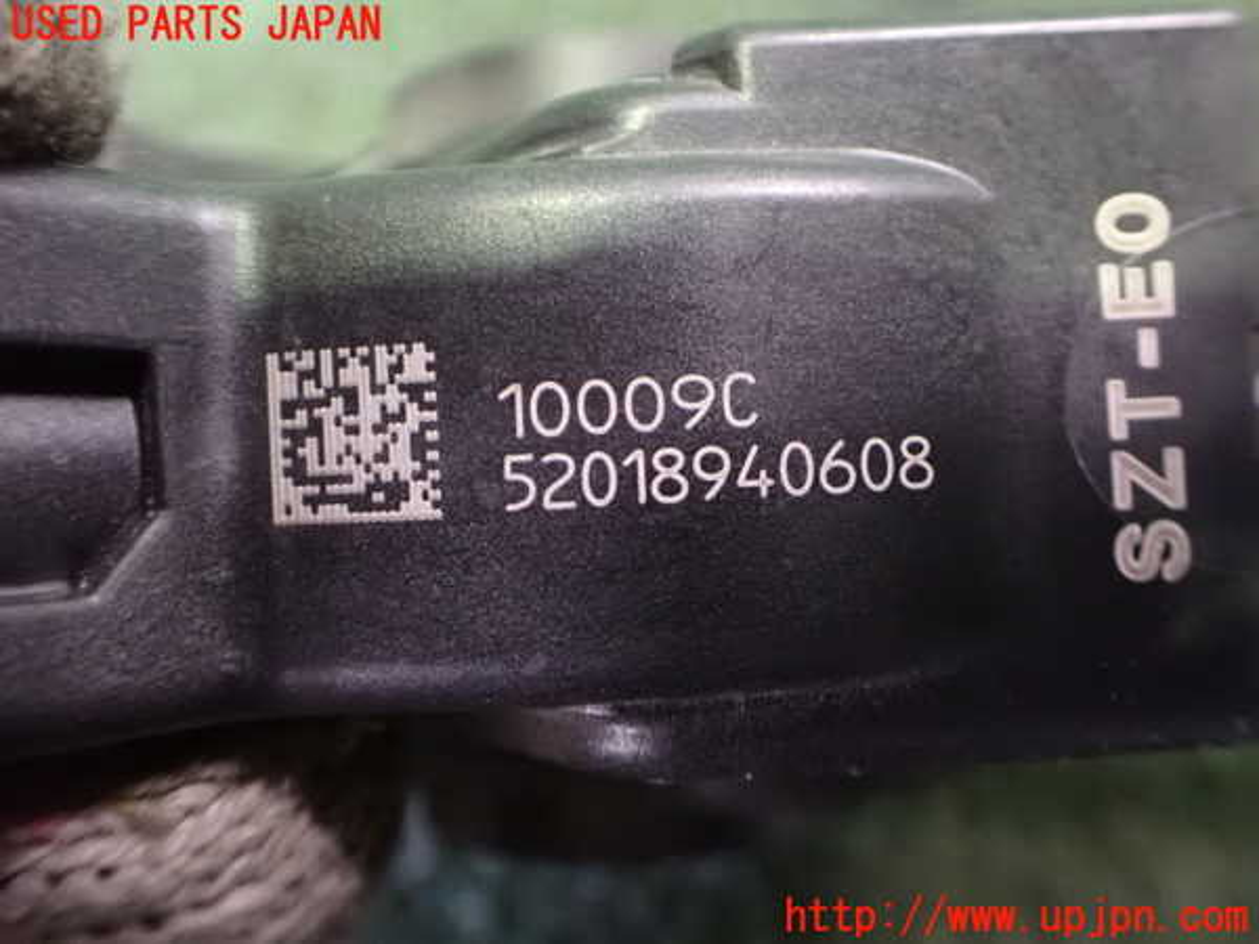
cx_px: 630
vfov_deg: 46.8
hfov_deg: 60.0
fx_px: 1091
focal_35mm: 30
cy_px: 472
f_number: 2.3
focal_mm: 5.4
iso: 1600
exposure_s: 1/30
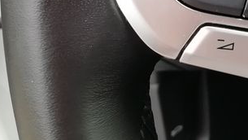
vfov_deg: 12.4
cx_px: 289
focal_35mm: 95
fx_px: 625
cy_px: -34
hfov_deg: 21.1
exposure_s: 1/127
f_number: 2.2
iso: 50
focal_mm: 3.21
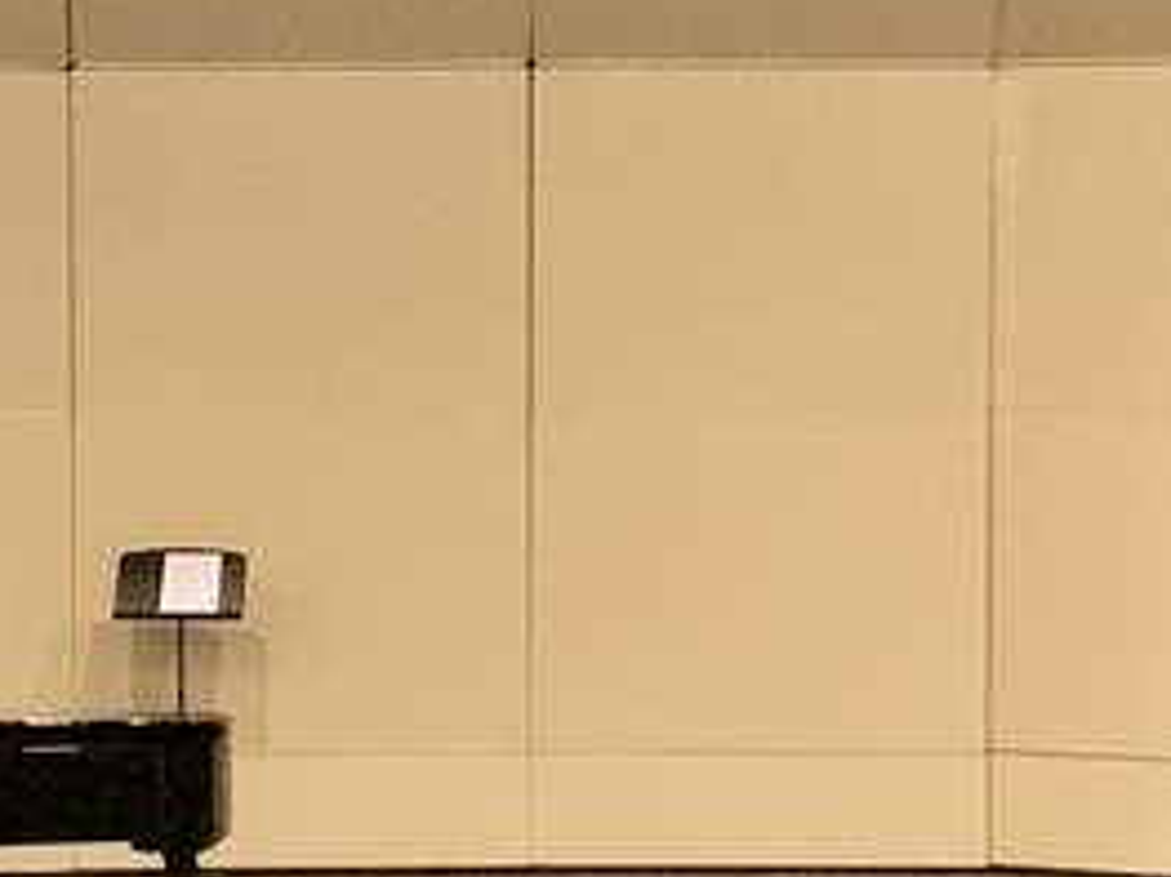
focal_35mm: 158
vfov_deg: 9.4
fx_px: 5342
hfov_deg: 12.5
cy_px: 476
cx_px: 343
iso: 800
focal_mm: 4.25
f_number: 1.8
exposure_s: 1/30
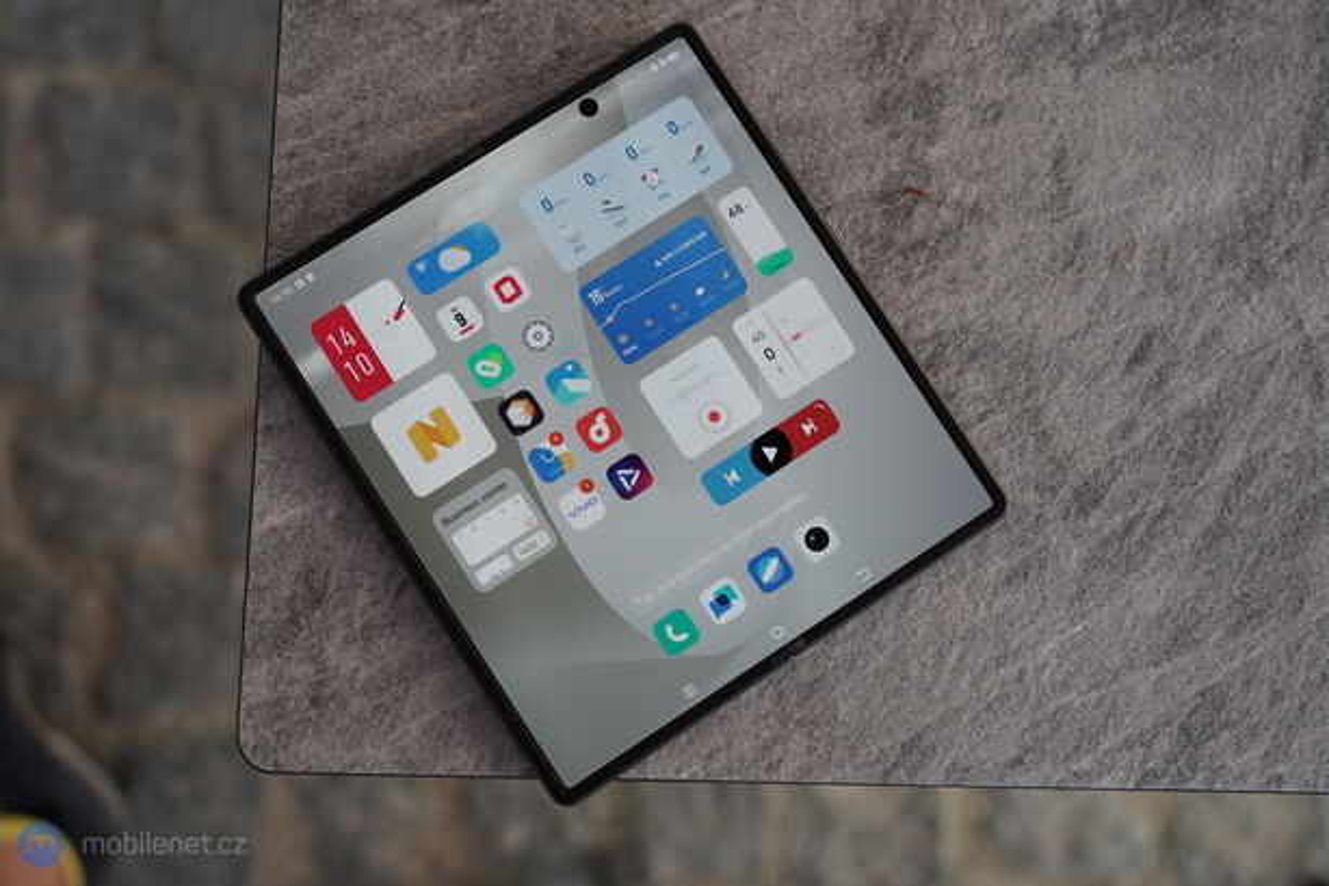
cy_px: 443
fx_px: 1587
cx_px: 664
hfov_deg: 45.4
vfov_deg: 31.2
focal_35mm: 43
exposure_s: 1/125
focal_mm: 43
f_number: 4
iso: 125
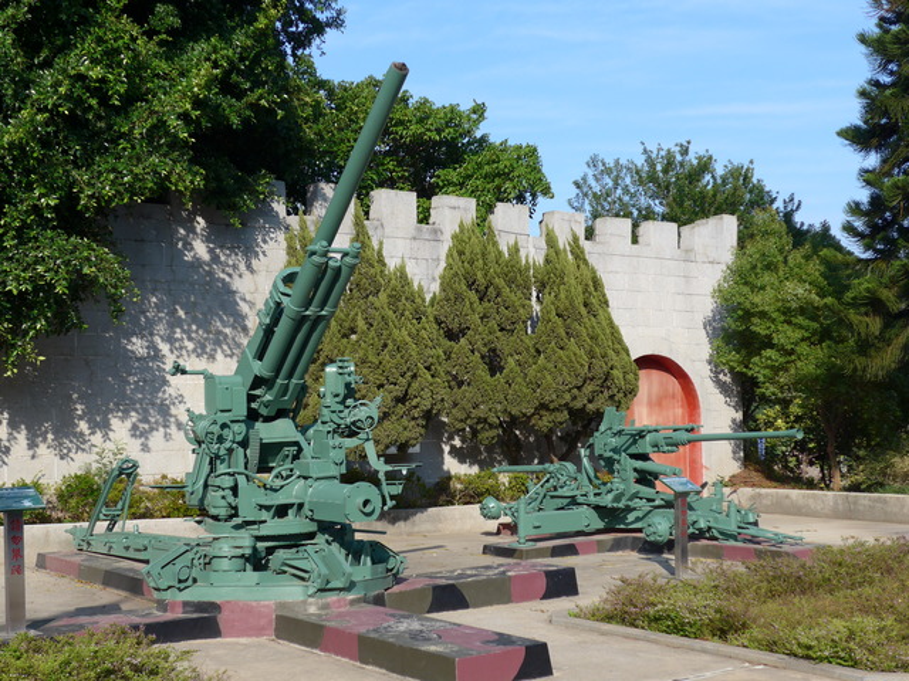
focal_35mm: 49
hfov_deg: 38.9
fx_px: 1287
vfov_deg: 29.7
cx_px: 454
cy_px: 340
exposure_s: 1/800
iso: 80
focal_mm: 10.1
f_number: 3.2
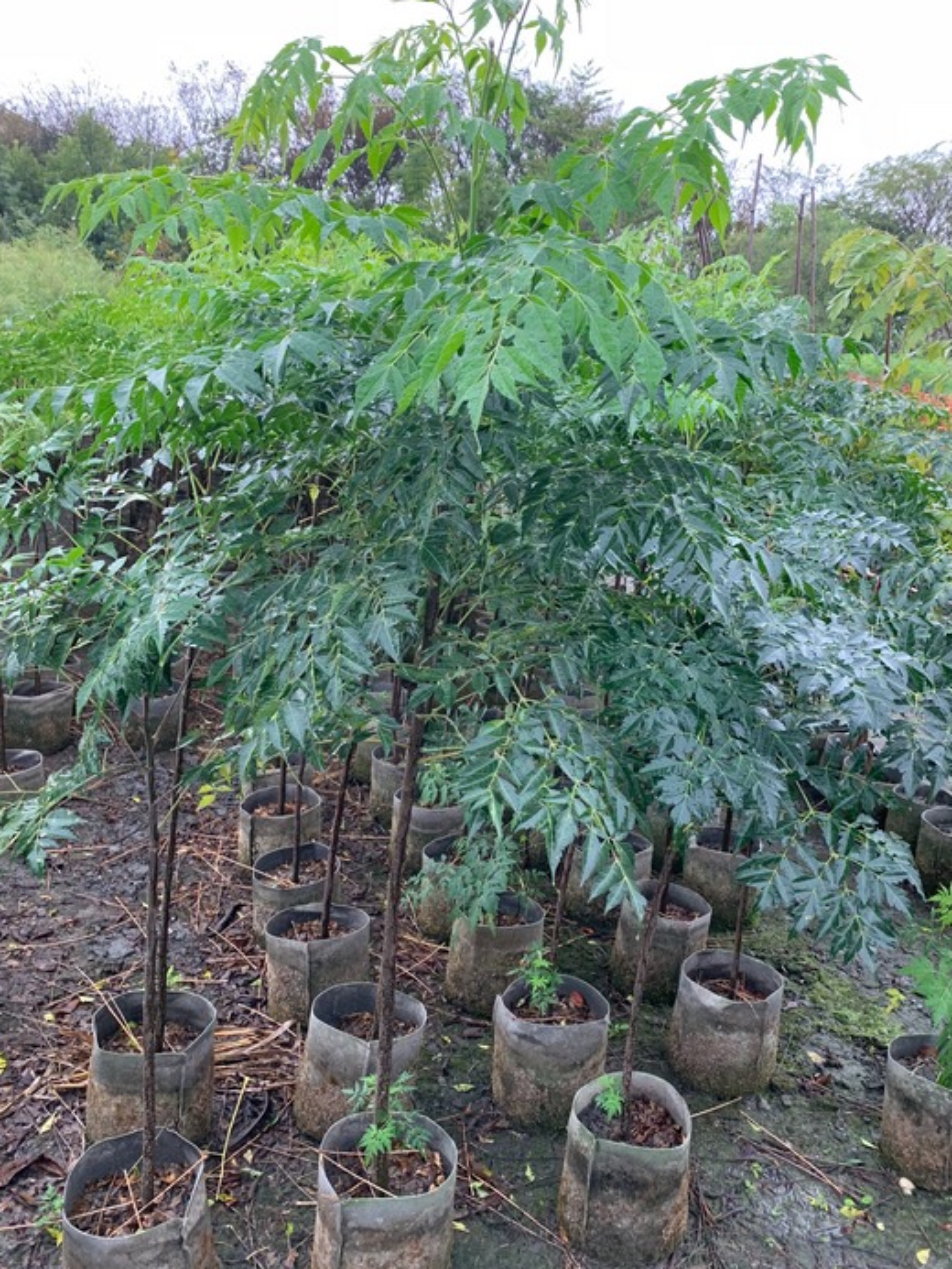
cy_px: 626
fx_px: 1100
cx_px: 533
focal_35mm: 30
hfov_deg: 46.7
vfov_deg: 60.0
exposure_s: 1/122
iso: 40
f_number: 1.8
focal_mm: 4.25
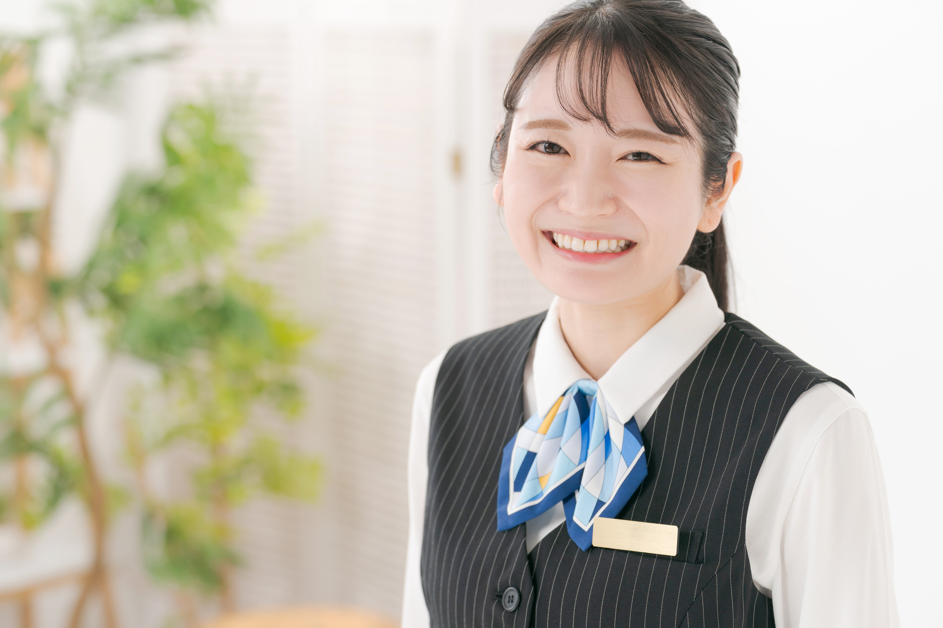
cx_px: 472
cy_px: 314
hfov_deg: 20.8
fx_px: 2567
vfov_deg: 14.0
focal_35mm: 98
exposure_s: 1/400
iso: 320
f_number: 4
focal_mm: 98
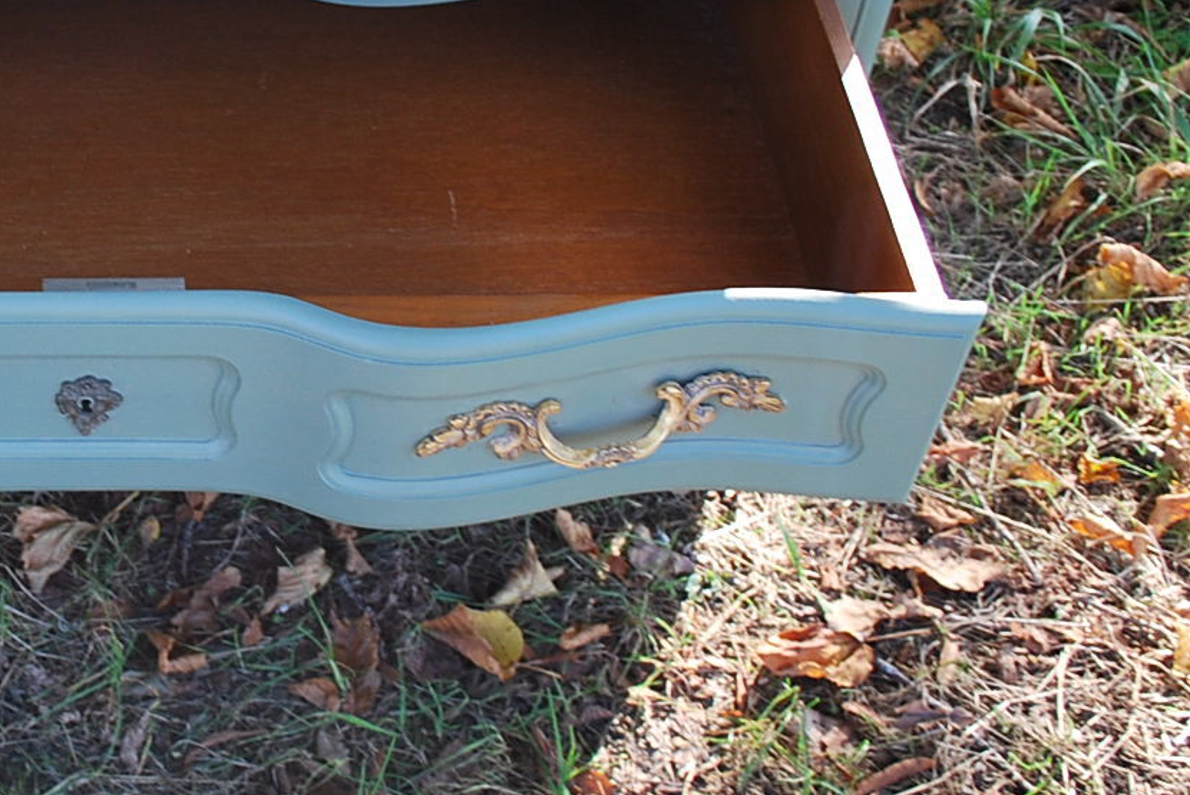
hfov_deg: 29.7
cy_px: 239
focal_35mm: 63
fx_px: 2084
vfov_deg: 21.5
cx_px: 1
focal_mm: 18
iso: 200
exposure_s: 1/60
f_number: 4
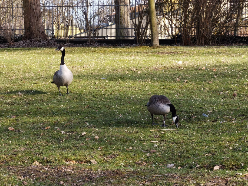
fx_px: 967
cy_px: 93
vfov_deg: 11.0
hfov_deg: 14.6
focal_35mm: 135
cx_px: 124
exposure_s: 1/286
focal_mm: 7.48
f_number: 2.4
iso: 50
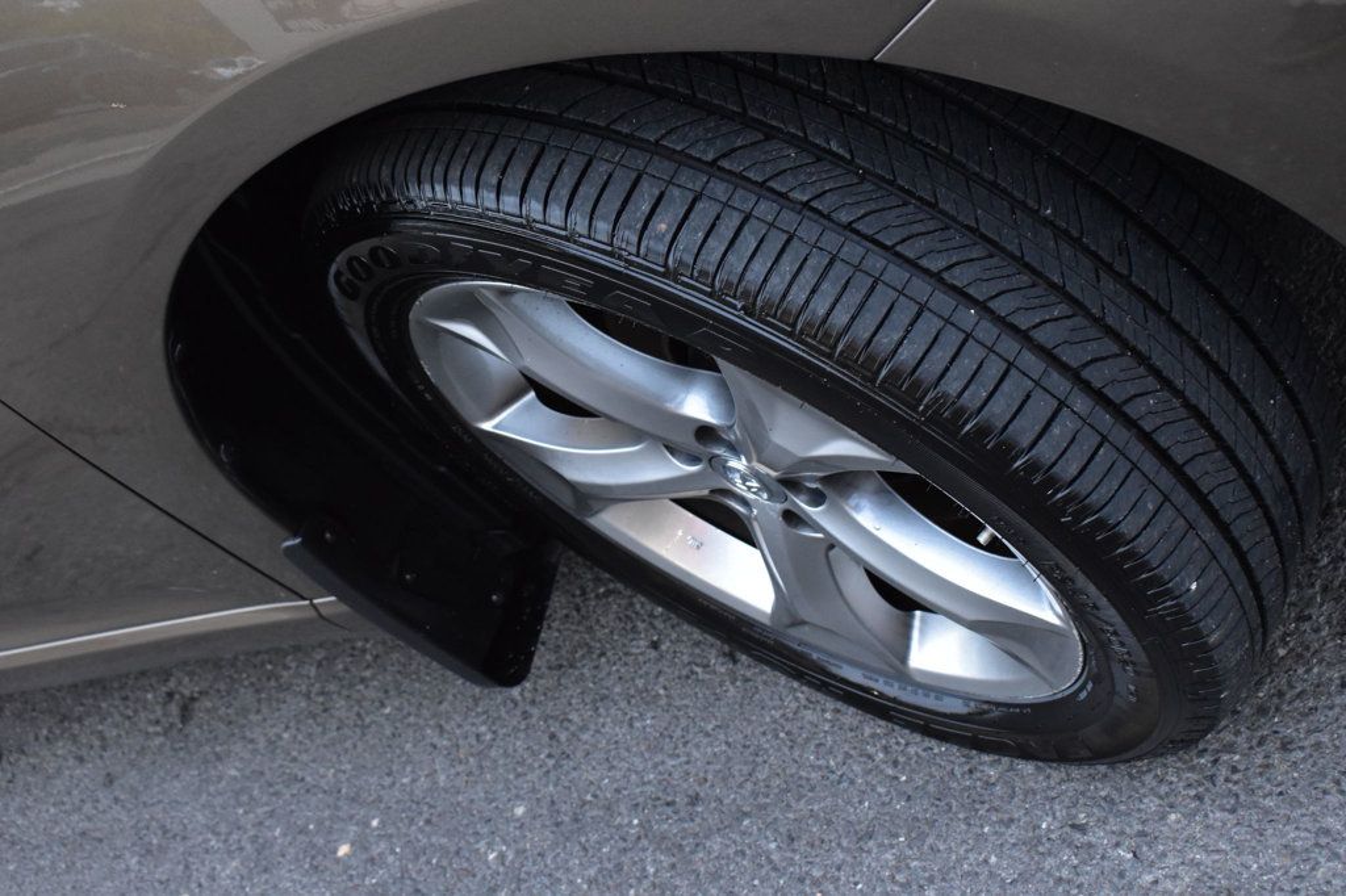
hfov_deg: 42.3
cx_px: 673
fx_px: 1738
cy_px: 448
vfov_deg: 28.9
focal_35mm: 46
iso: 2500
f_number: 7.1
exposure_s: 1/25
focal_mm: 31
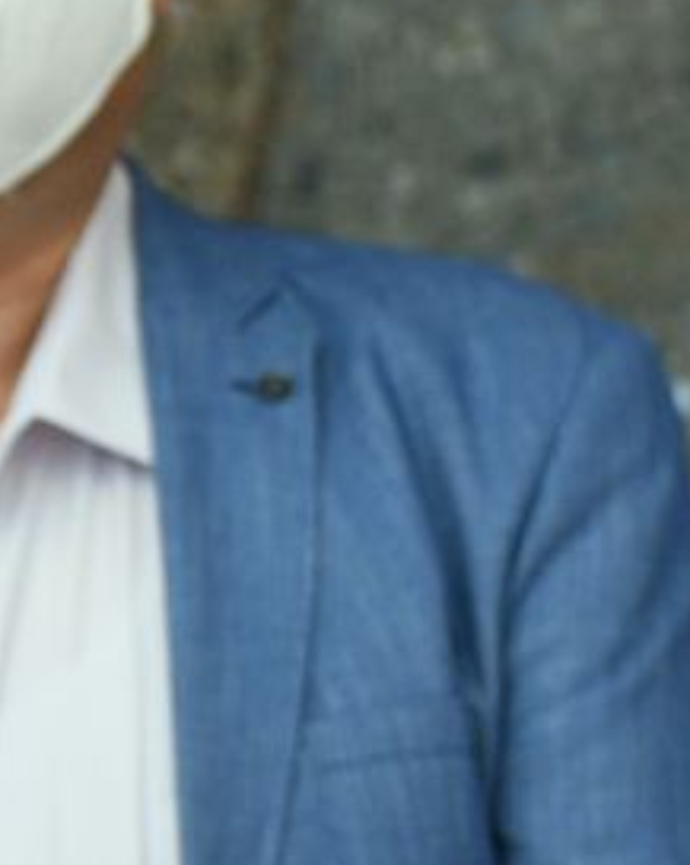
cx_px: 1746
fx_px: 19433
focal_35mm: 760
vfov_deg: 2.5
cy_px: 456
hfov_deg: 2.0
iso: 1250
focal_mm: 110
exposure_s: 1/160
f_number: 2.8
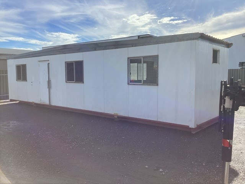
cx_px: 122
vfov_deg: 45.4
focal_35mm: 31
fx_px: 219
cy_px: 92
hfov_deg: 58.4
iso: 25
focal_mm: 3.3
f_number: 2.4
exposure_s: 1/1404
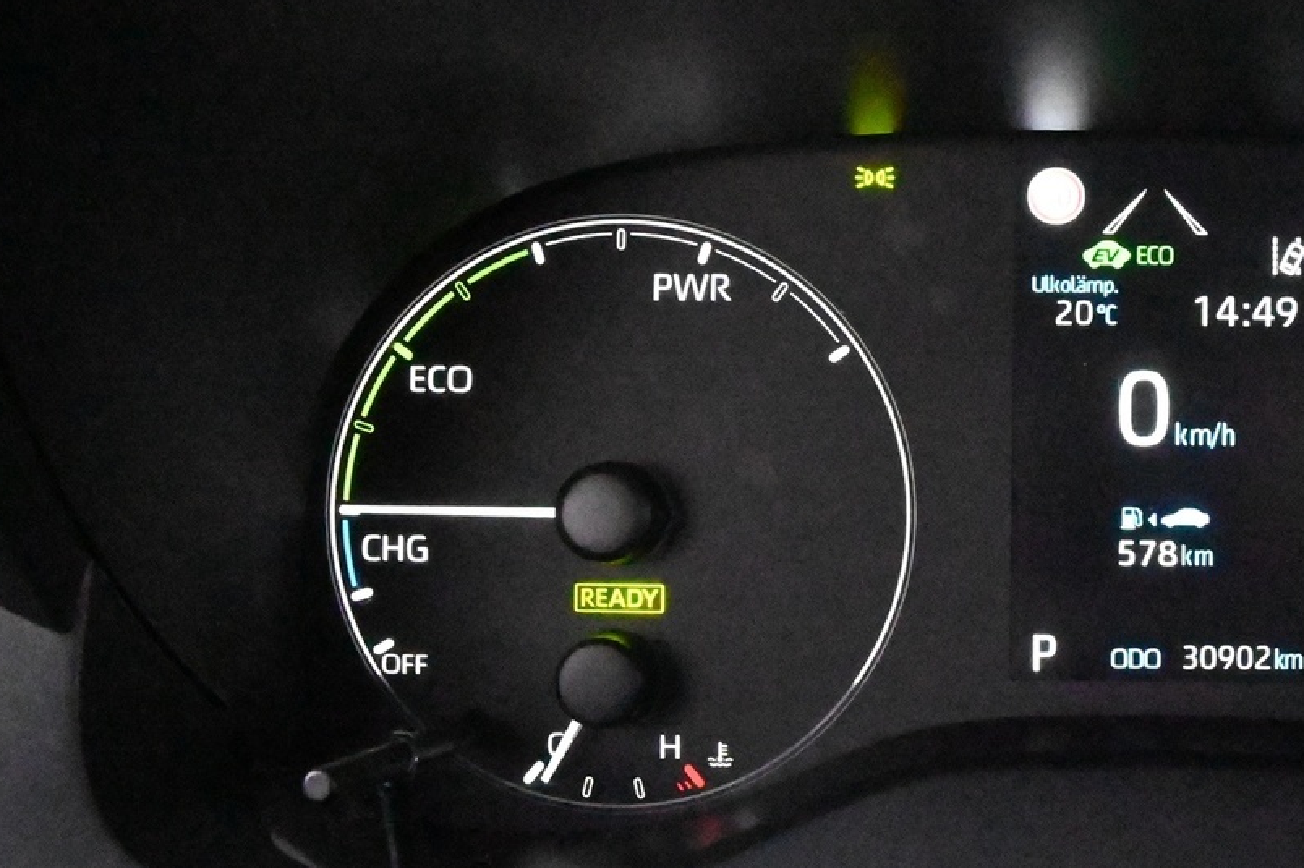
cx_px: 1160
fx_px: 5467
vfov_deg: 9.1
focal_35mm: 151
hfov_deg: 13.5
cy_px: 471
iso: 36000
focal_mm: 50
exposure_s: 1/80
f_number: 11
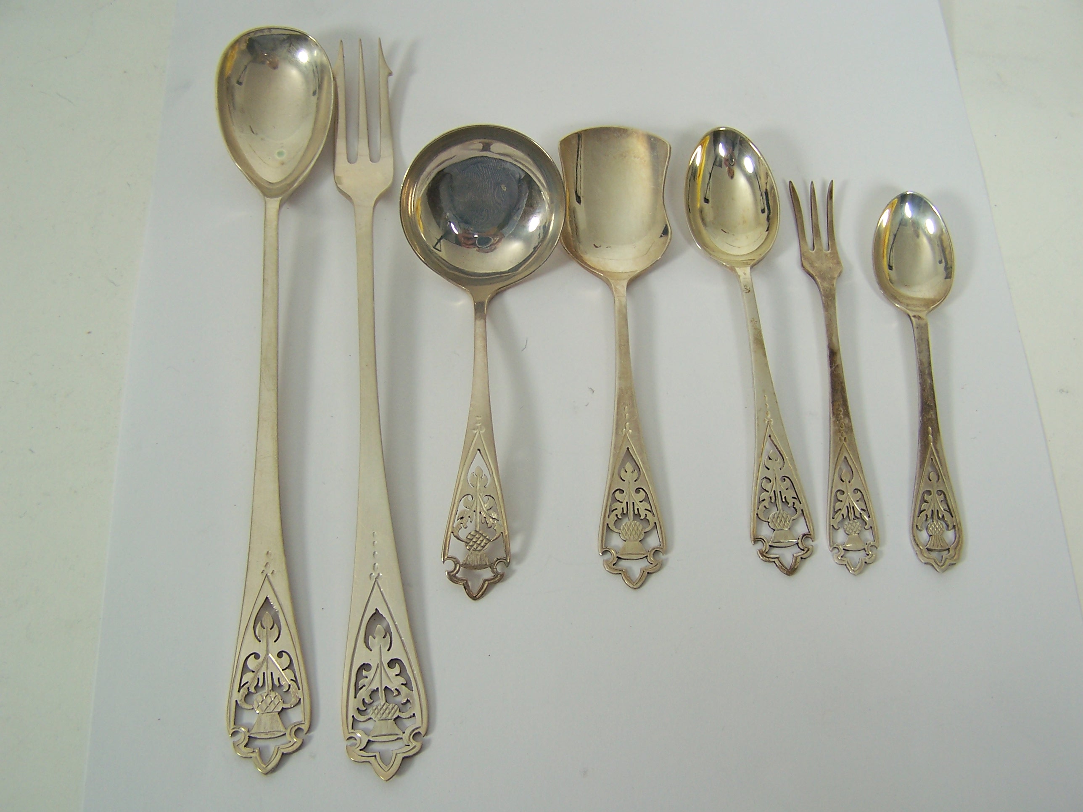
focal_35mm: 38
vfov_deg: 37.7
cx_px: 542
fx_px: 1189
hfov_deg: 49.0
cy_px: 406
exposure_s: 1/45
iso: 80
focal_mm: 6.3
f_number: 2.8
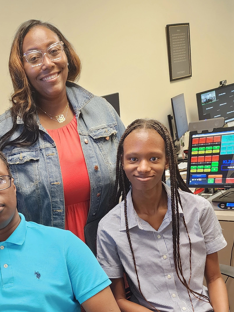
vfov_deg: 41.0
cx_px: 65
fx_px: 388
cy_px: 272
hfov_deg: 33.1
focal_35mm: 43
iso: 800
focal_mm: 6.4
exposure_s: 1/120
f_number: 1.8
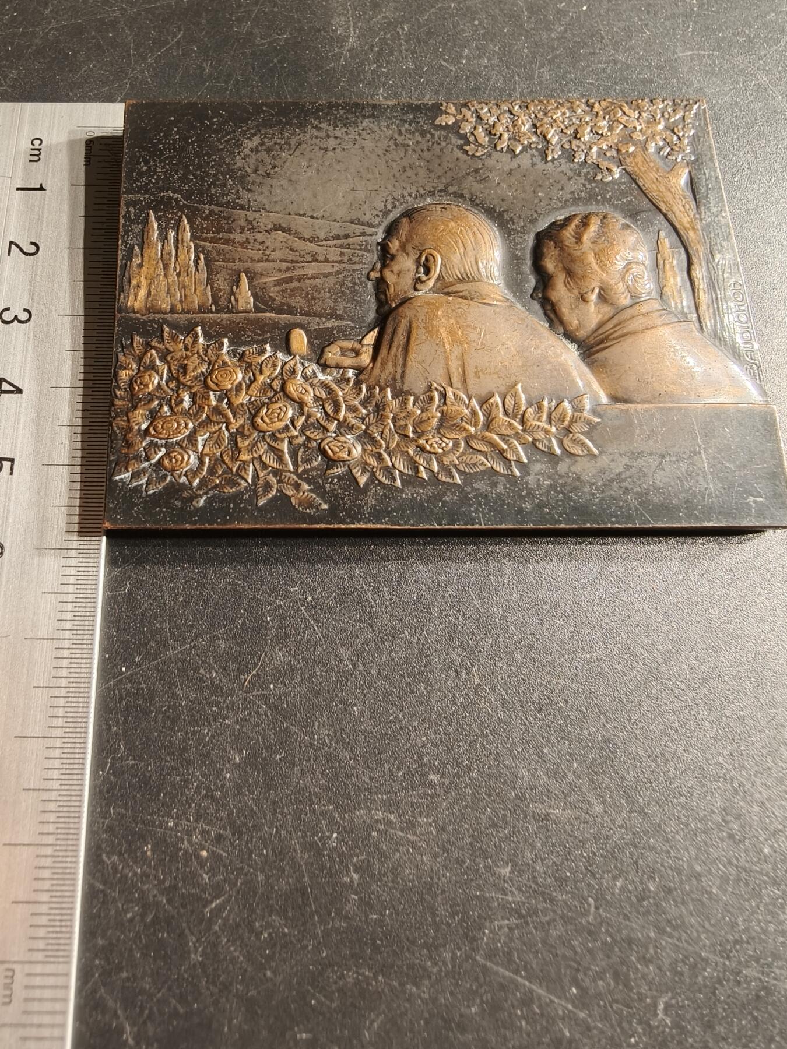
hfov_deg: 58.9
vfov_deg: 73.9
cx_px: 394
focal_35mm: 23
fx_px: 697
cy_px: 524
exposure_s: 1/50
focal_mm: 2.32
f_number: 2
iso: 125
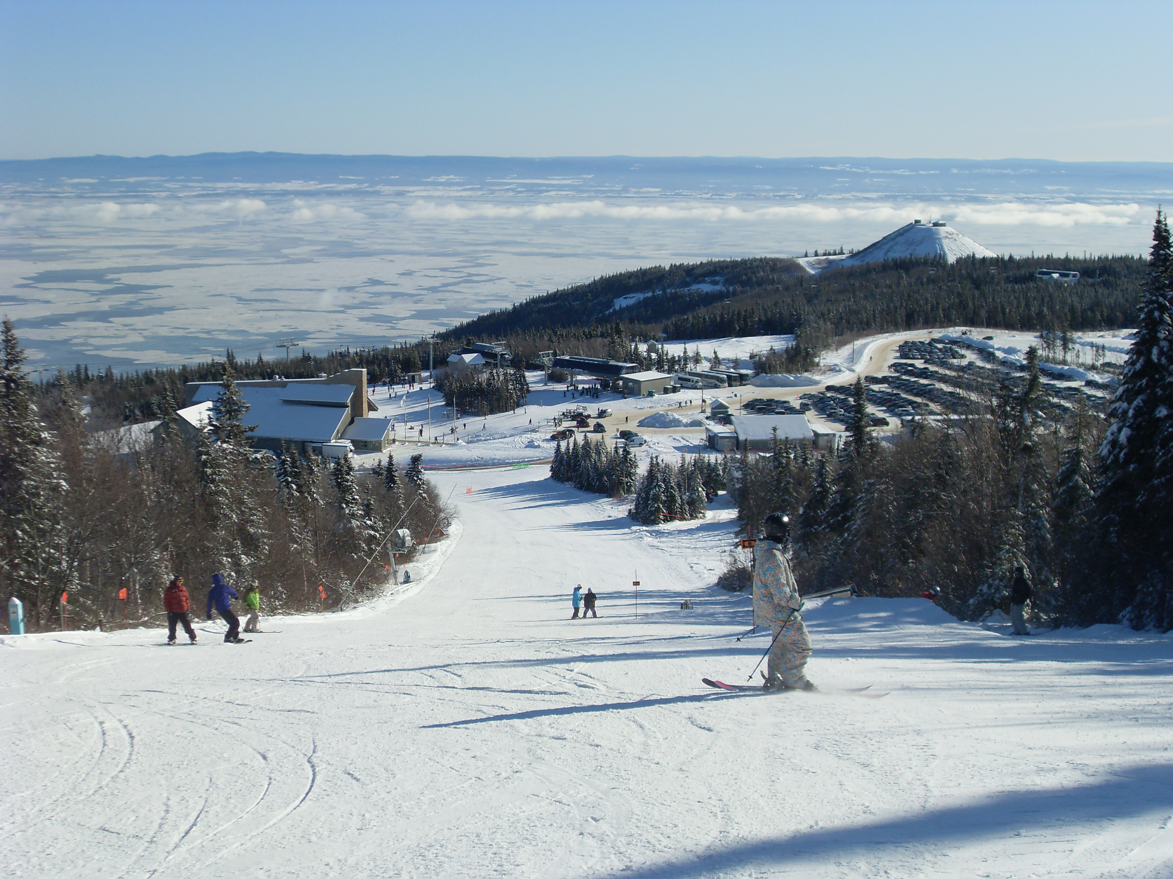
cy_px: 440
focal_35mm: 52
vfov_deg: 28.0
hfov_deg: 36.8
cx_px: 586
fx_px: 1762
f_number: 8.4
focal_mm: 8.4
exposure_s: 1/350
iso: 80
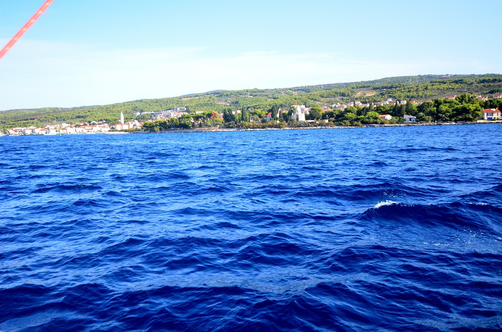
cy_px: 166
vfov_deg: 36.7
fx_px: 501
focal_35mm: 36
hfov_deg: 53.2
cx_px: 251
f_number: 4
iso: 3200
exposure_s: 1/8000
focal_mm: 24
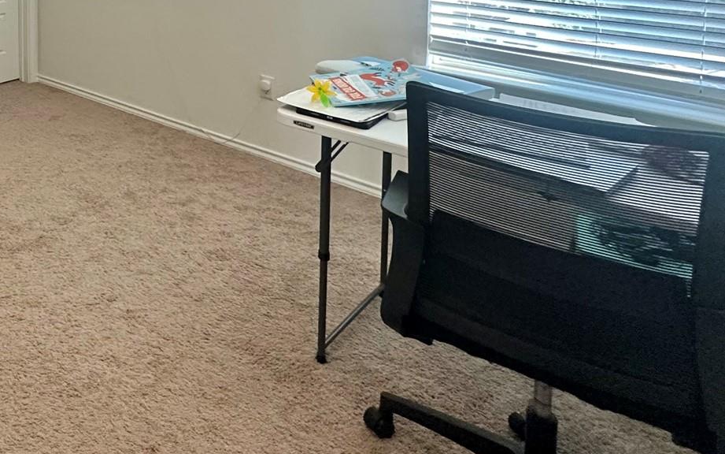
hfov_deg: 46.2
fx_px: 652
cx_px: -38
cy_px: -69
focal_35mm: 33
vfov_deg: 32.6
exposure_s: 1/120
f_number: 2.2
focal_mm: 2.22
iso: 320
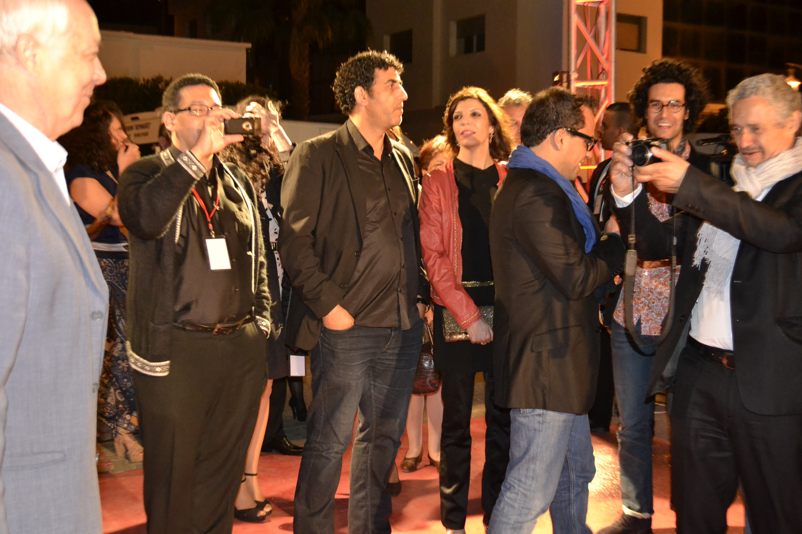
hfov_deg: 41.1
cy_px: 267
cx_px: 401
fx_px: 1069
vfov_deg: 28.1
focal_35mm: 48
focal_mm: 32
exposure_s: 1/60
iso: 2800
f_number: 4.8
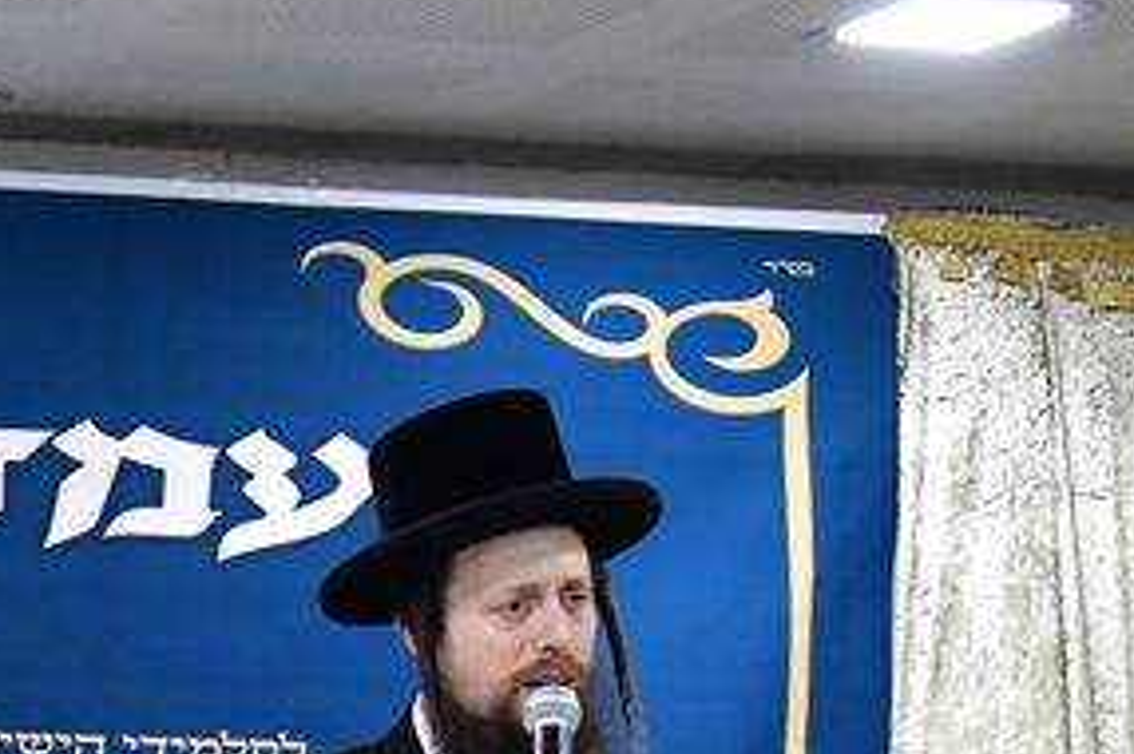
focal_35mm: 147
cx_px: -928
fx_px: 4625
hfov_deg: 12.7
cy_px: 1089
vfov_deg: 9.1
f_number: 5.6
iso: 2500
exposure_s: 1/100
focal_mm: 30
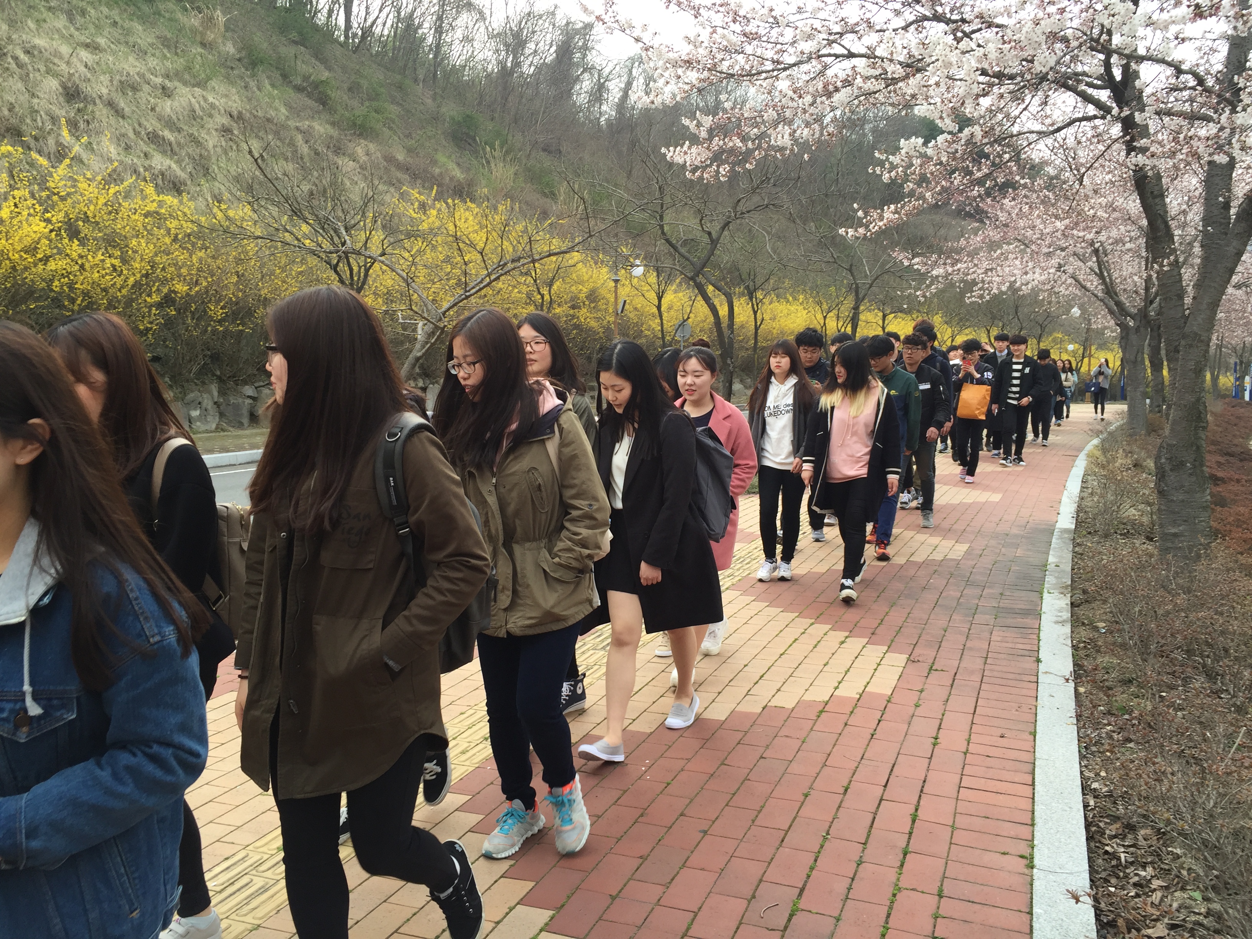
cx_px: 626
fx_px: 1049
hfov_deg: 61.7
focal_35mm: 29
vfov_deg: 48.2
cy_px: 470
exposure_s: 1/214
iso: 32
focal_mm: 4.15
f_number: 2.2
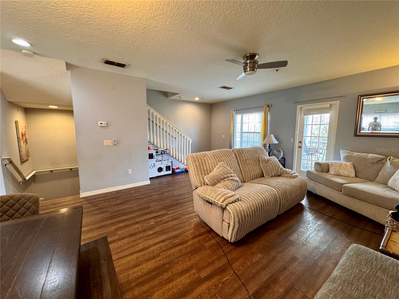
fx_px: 161
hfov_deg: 102.1
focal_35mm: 14
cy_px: 150
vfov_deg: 85.7
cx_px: 200
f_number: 2.2
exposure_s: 1/60
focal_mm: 2.22
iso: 320
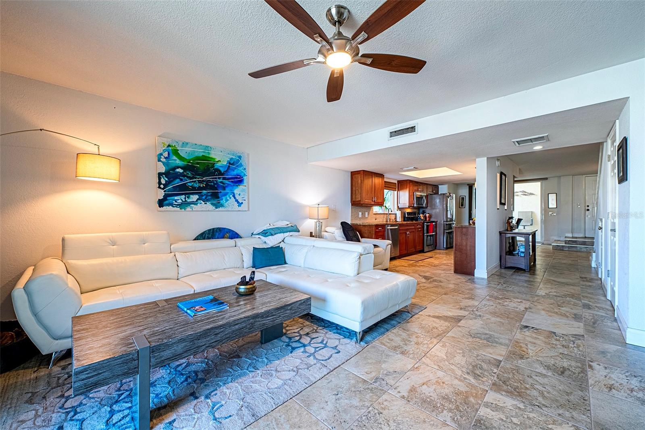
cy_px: 215
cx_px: 322
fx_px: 251
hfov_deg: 104.3
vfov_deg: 81.2
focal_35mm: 14
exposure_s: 1/80
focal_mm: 14
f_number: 8
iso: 400
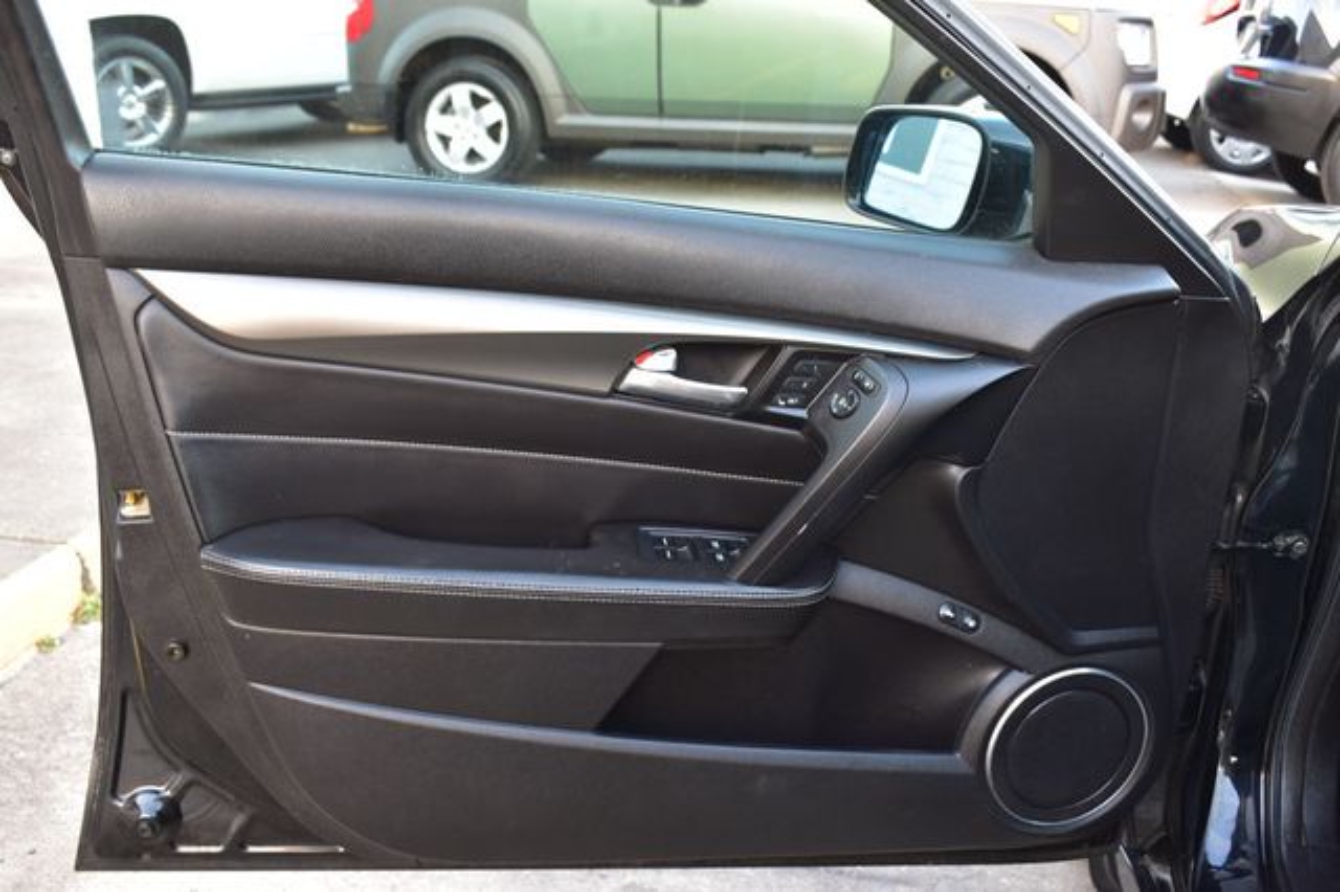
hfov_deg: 53.2
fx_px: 1339
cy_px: 446
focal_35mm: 36
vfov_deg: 36.8
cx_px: 670
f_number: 6.3
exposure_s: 1/15
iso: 400
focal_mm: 24
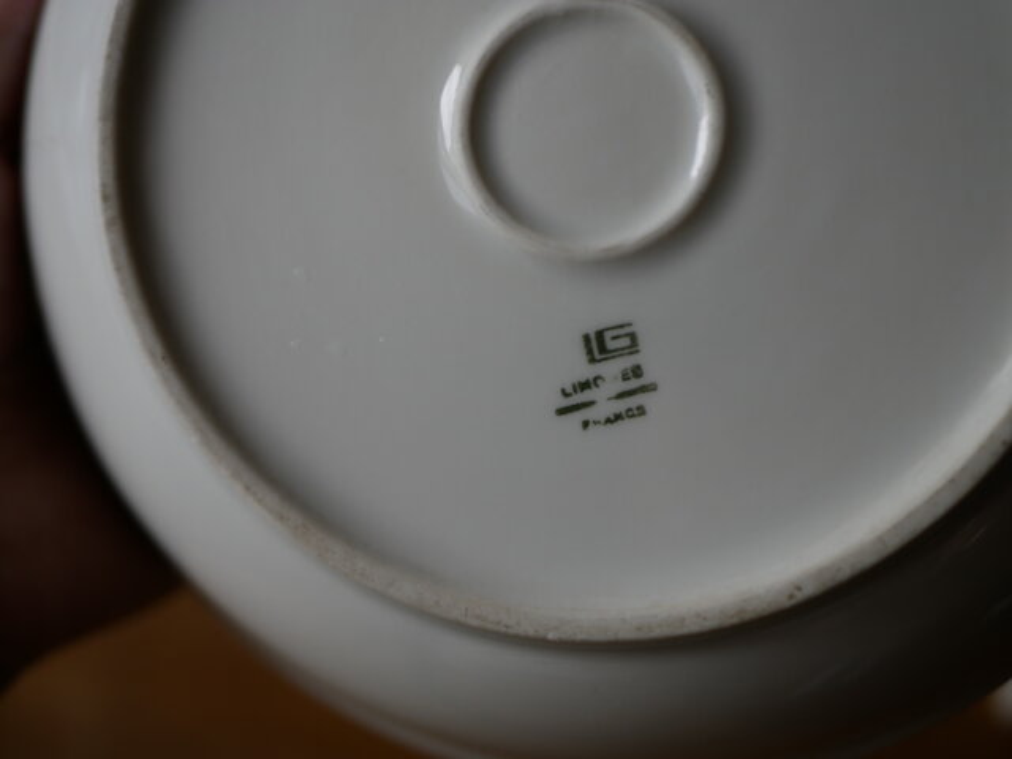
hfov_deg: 38.2
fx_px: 1462
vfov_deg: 29.1
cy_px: 380
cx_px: 506
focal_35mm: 50
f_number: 2.2
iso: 200
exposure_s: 1/200
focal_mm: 25
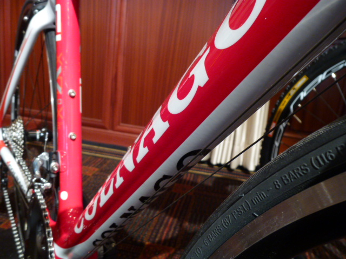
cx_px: 173
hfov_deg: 58.4
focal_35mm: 31
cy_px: 130
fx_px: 310
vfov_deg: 45.4
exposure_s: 1/15
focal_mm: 5.6
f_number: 3.4
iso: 400
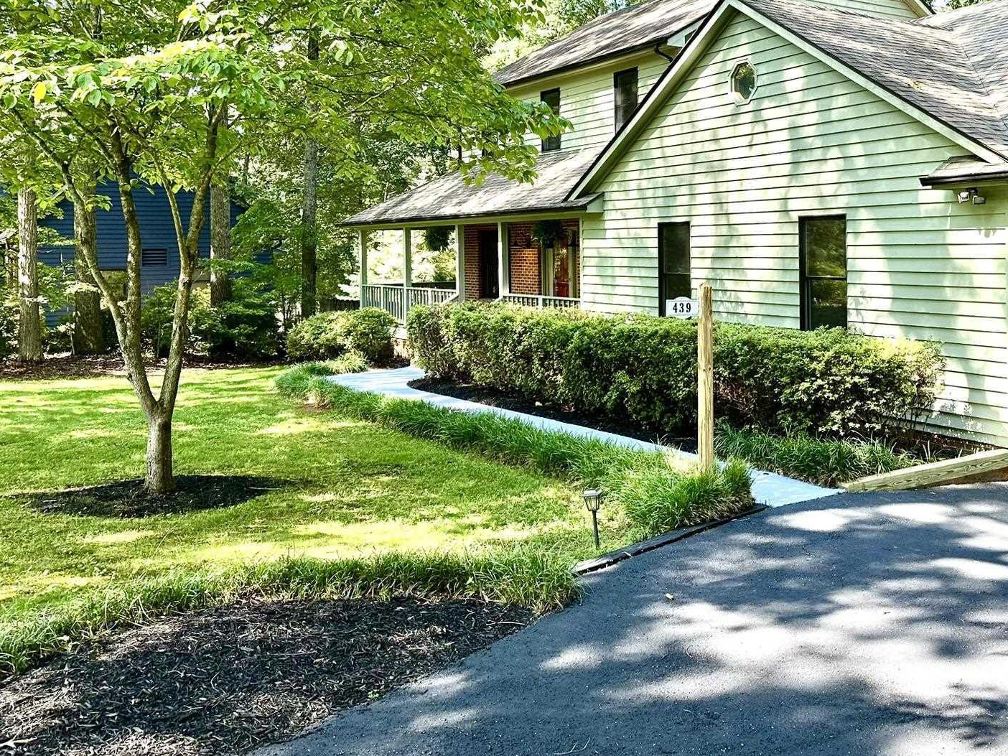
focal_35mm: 35
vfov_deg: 40.2
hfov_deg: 51.4
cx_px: 694
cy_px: 253
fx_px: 1019
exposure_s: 1/297
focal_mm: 6.86
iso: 80
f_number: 1.78
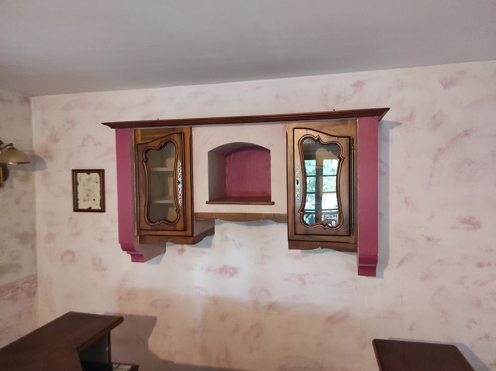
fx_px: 358
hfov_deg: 69.4
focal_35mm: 25
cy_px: 186
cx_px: 248
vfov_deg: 54.8
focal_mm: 5.43
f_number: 1.89
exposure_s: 1/20
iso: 2748
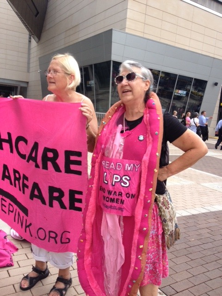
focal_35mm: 35
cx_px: 111
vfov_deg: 52.6
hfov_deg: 40.7
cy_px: 148
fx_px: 299
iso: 64
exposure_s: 1/476
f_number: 2.4
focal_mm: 4.28
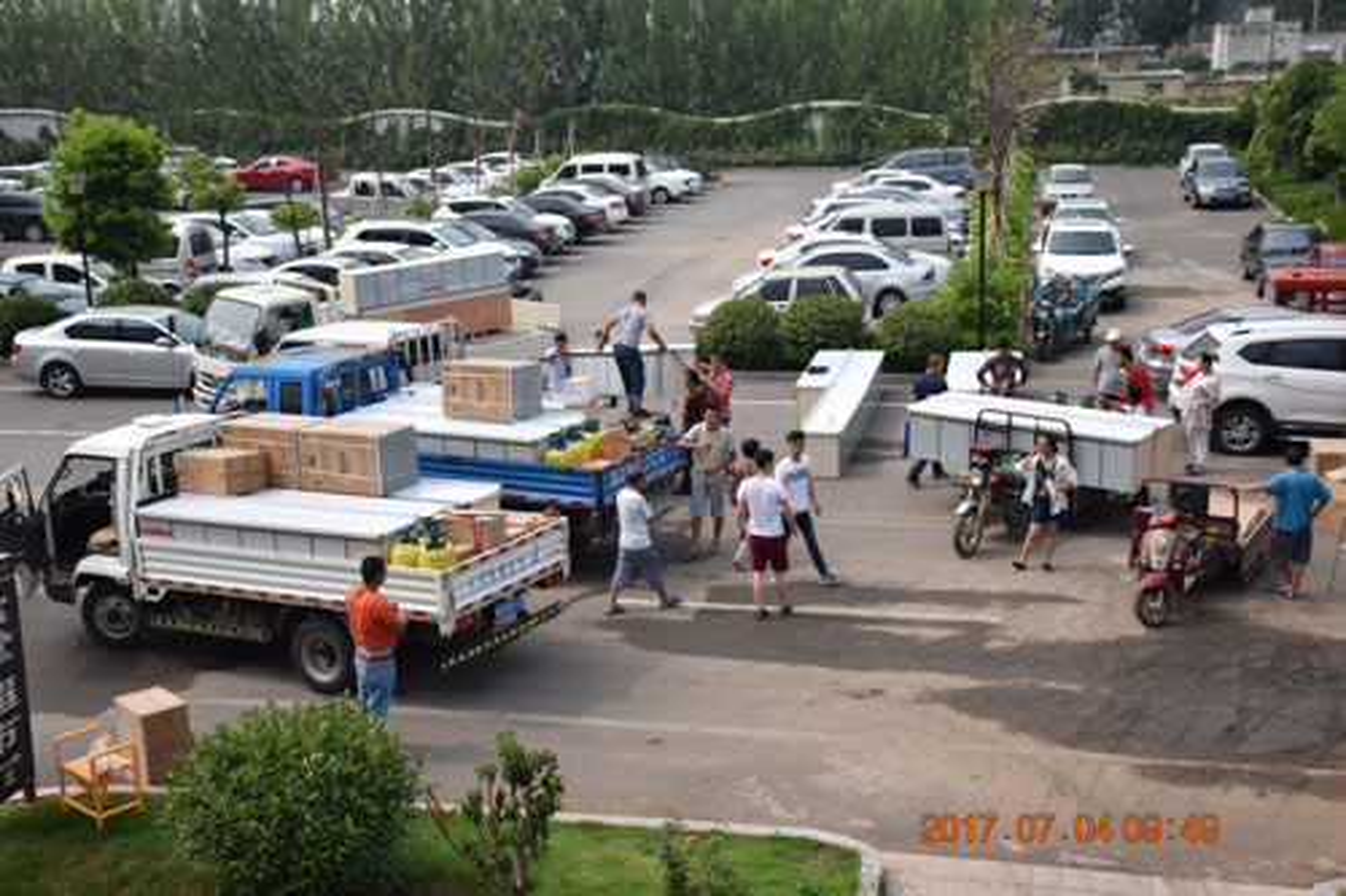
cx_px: 673
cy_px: 448
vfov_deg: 29.8
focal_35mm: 45
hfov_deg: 43.6
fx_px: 1682
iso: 100
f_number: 5
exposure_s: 1/640
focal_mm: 30
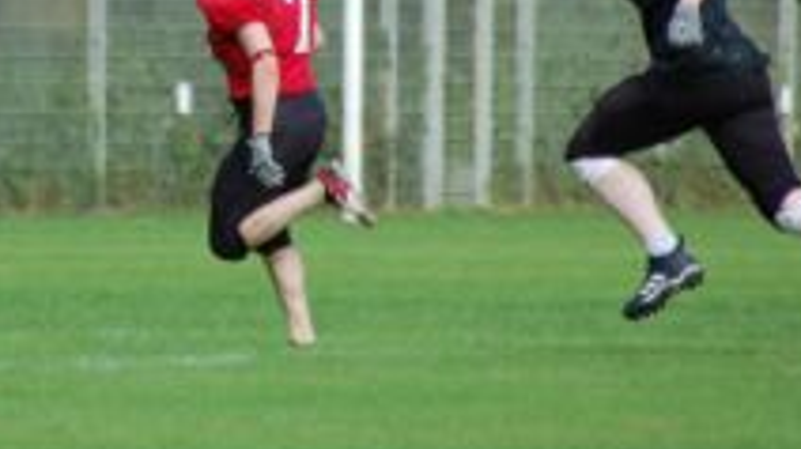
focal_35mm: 738
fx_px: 15667
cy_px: 106
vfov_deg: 1.6
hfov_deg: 2.9
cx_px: 85
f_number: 5.3
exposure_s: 1/800
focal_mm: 220
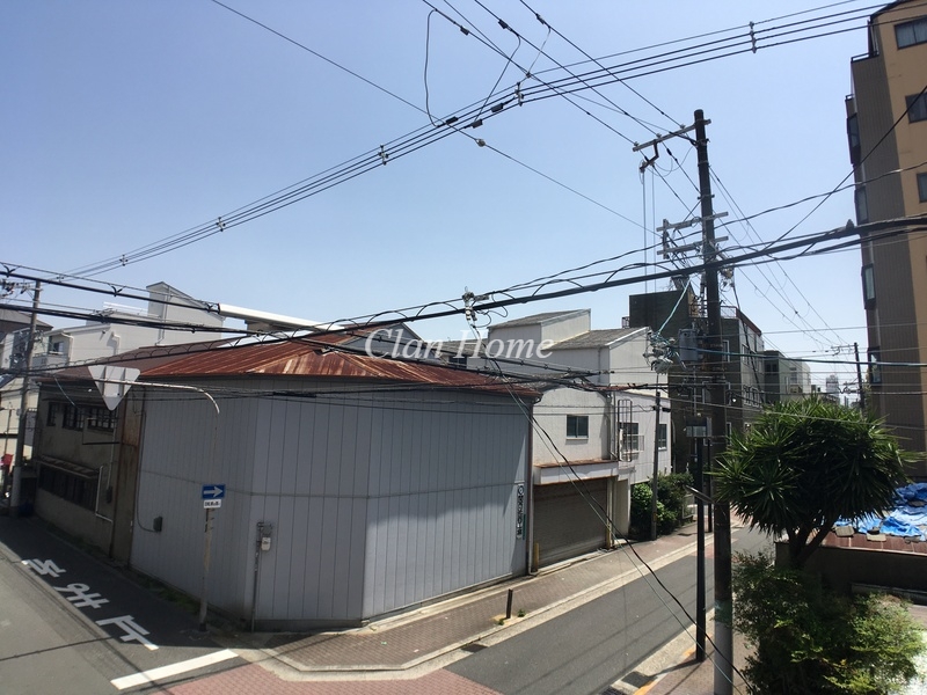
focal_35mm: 29
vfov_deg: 48.2
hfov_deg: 61.7
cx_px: 464
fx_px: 777
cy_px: 348
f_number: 2.2
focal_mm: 4.15
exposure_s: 1/1748
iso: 25
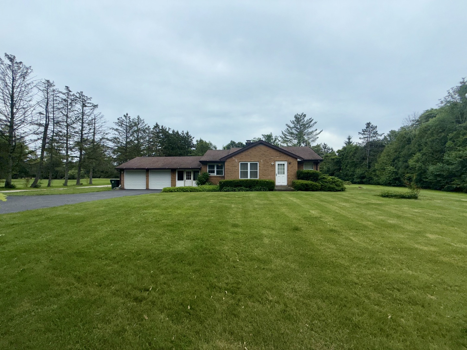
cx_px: 234
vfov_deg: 85.7
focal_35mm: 14
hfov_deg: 102.1
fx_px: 189
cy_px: 175
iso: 16
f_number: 2.2
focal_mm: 2.22
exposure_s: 1/574
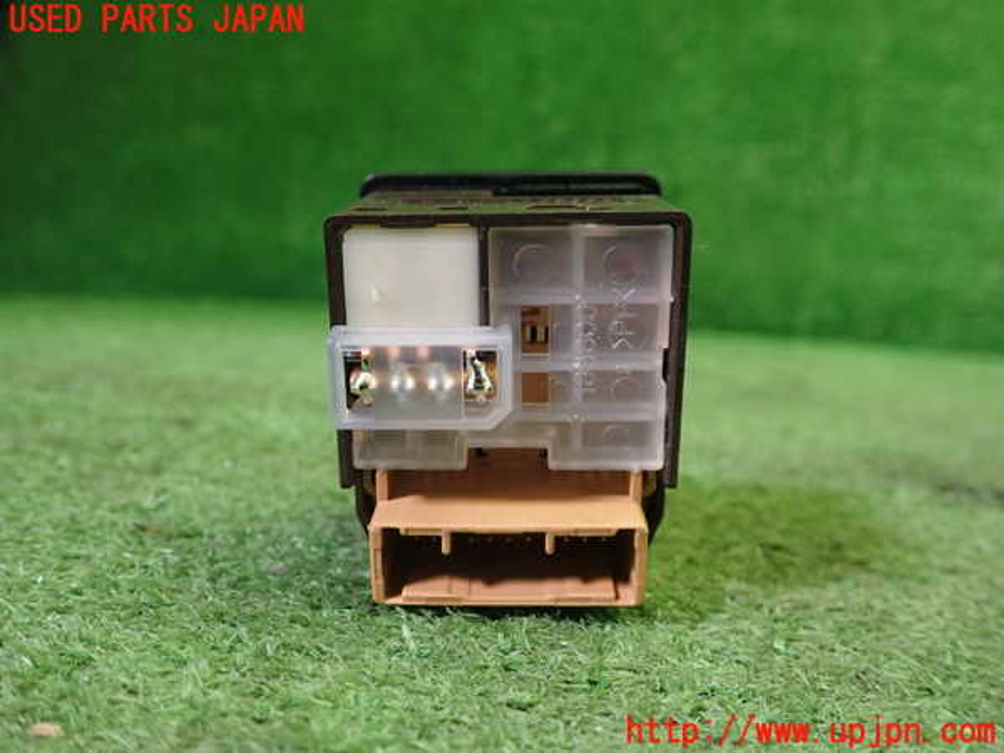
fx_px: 870
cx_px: 502
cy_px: 376
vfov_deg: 46.8
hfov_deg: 60.0
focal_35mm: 30
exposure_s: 1/125
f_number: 2.3
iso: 640
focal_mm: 5.5
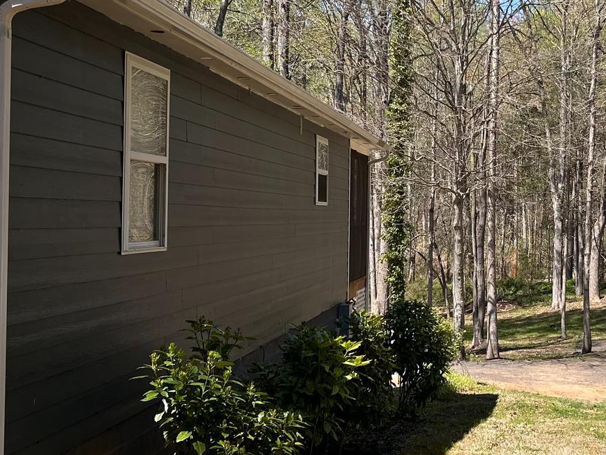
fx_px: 1068
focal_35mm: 61
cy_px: 194
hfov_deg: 31.2
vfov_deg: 24.0
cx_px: 448
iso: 50
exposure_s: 1/1972
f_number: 1.5
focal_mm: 5.7
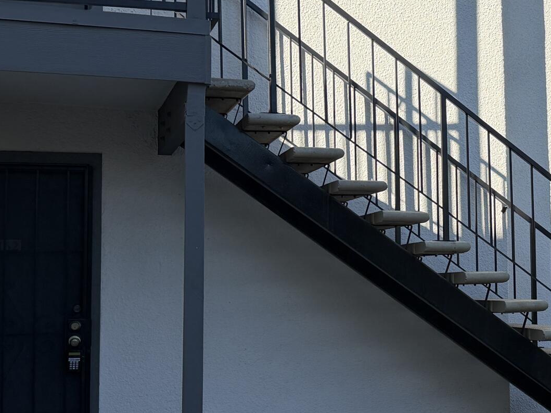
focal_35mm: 68
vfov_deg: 21.6
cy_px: 199
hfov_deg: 27.3
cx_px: 519
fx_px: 1082
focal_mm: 6.76
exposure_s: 1/3145
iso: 100
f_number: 1.78
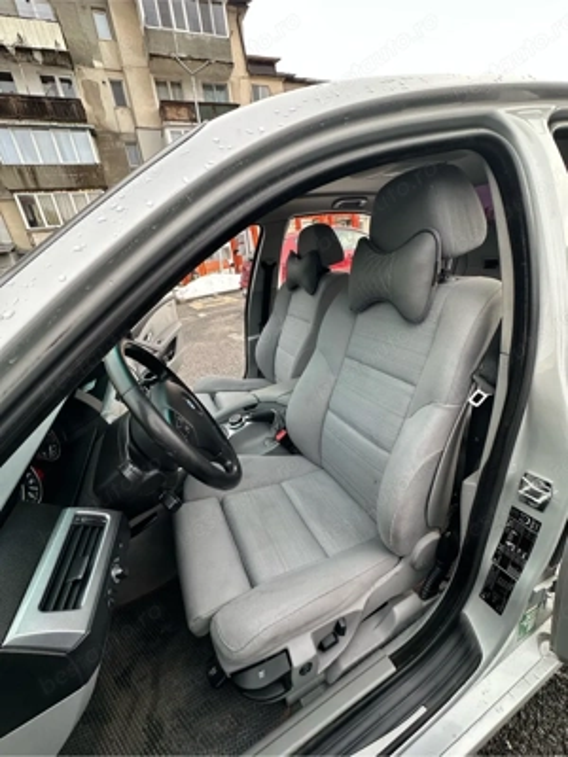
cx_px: 284
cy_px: 378
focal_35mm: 14
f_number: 2.2
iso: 40
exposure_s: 1/172
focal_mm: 2.22
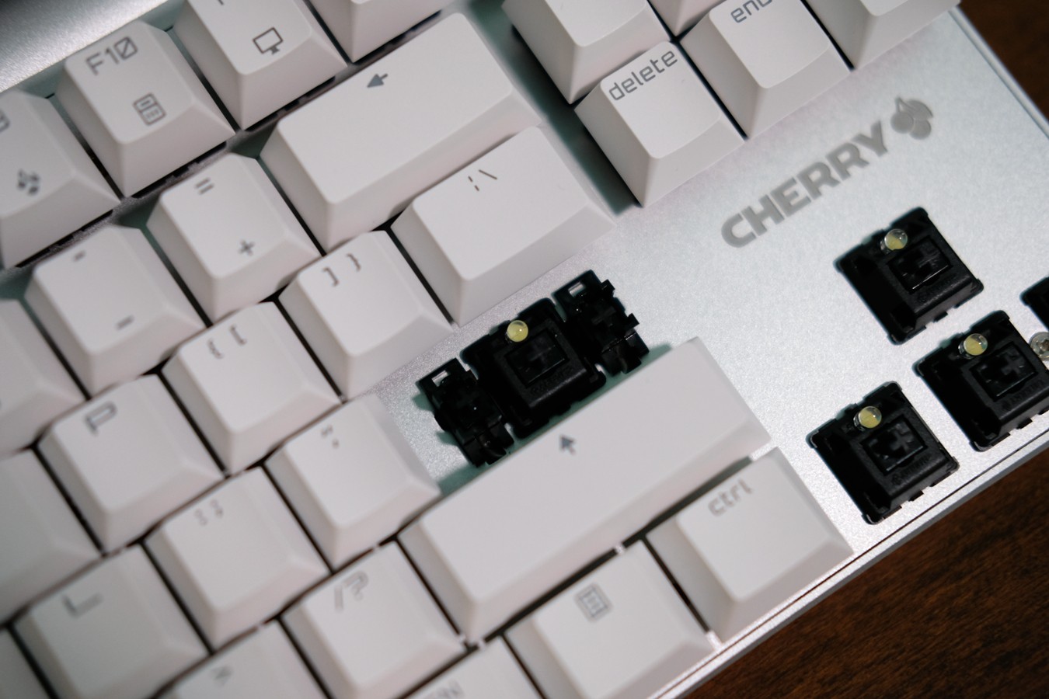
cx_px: 524
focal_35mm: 53
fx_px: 1544
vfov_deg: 25.5
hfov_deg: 37.5
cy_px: 350
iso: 500
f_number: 2
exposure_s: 1/125
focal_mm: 35
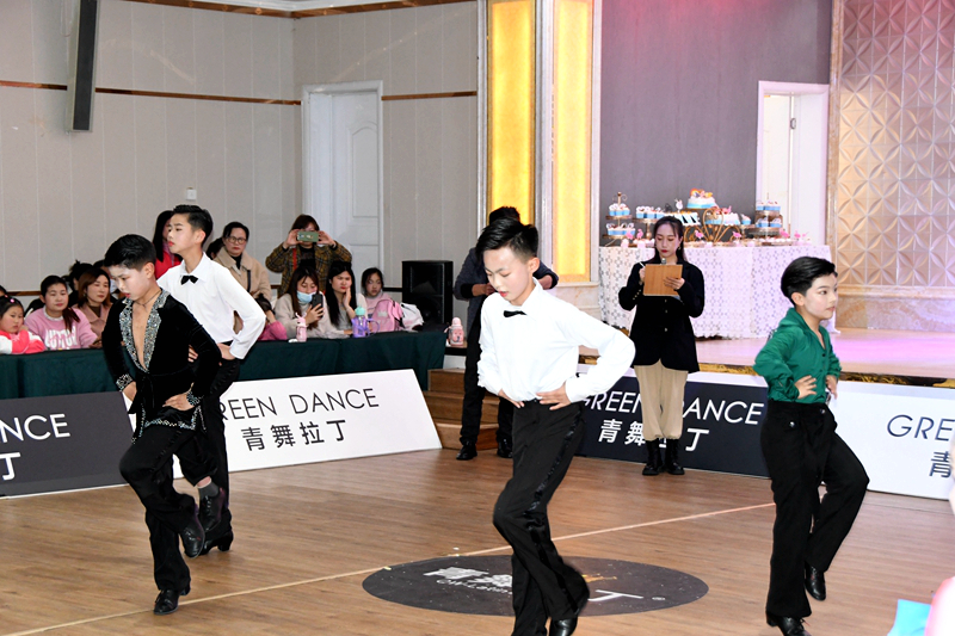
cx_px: 478
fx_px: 1989
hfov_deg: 27.0
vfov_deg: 18.2
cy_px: 318
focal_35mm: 75
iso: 3200
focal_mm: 50
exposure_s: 1/100
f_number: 7.1
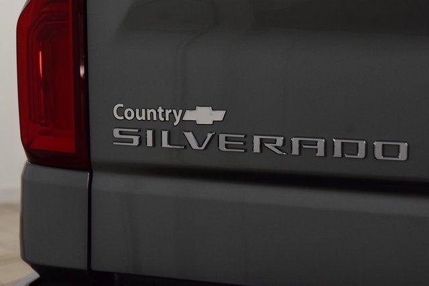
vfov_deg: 15.2
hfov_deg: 22.6
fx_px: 1073
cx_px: 214
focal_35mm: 90
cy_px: 143
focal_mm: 60
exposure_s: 1/125
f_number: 5.6
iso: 1600
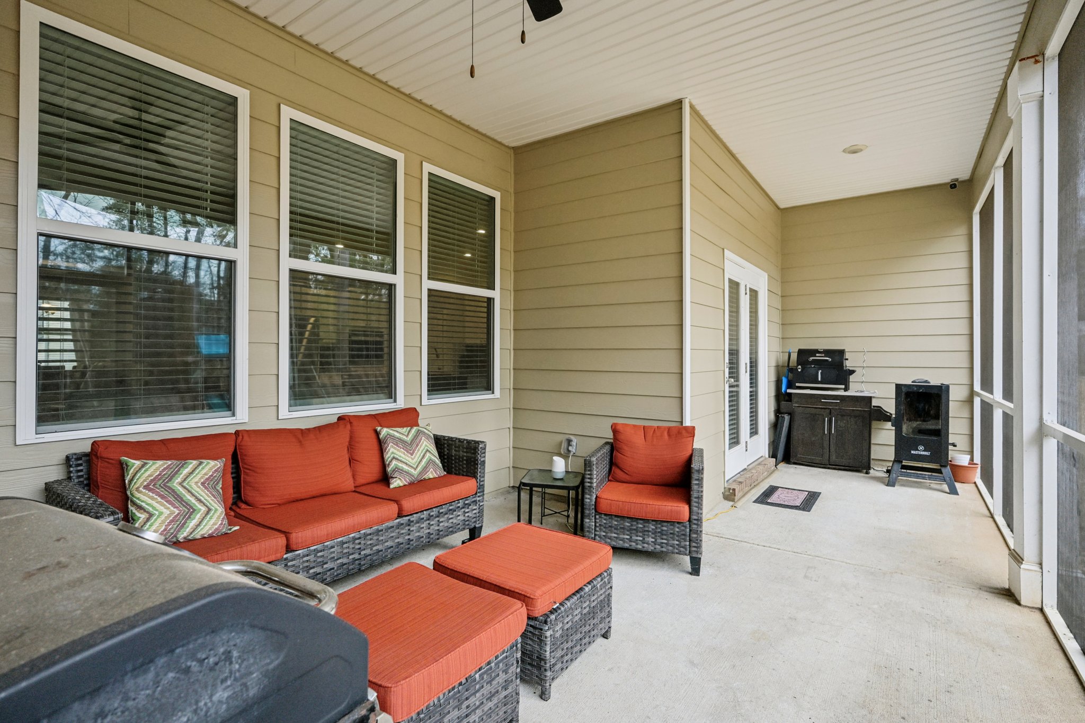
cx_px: 542
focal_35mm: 16
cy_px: 362
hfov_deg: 95.0
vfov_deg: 72.0
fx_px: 497
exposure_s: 1/160
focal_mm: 16.5
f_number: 8
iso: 400
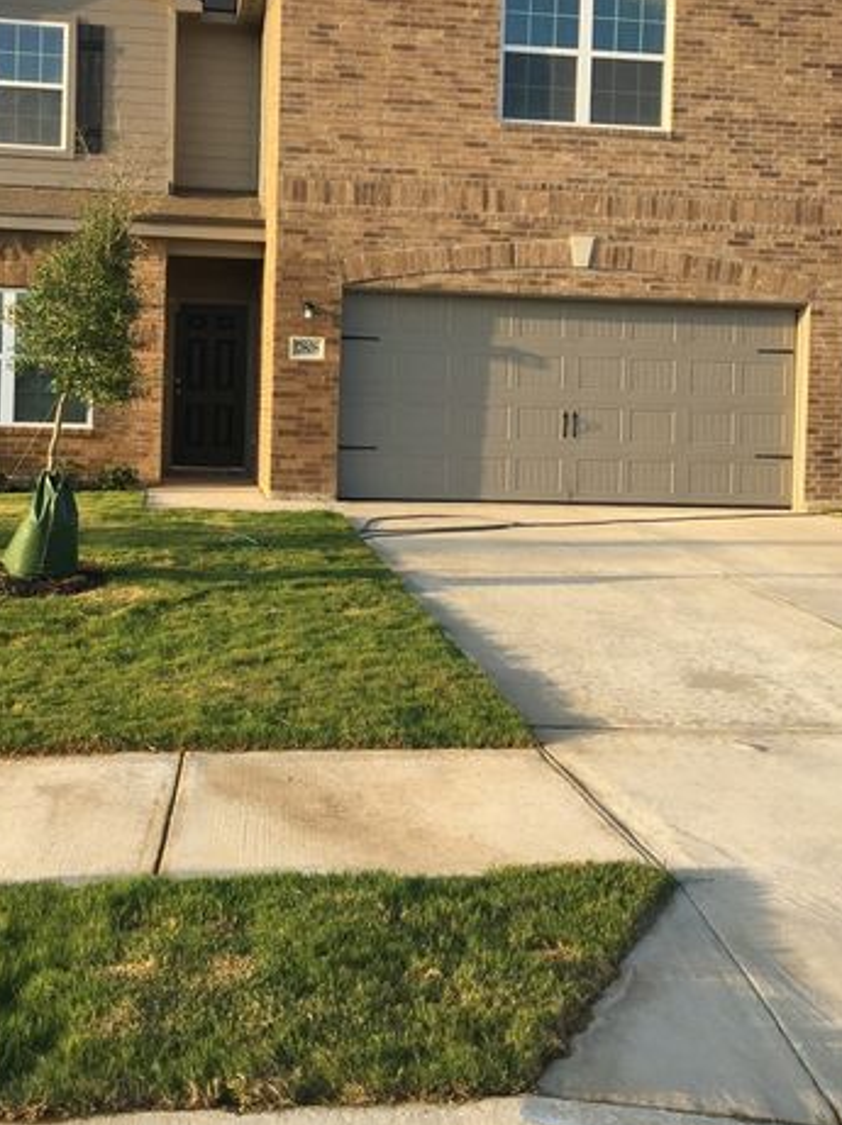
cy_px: 409
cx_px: 388
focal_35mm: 42
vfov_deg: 44.4
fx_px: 1364
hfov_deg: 34.3
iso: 25
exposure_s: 1/420
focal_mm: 4.15
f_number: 2.2
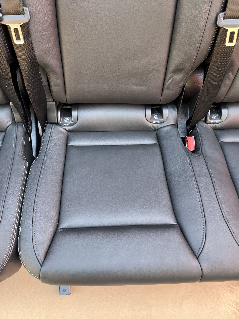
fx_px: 239
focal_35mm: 26
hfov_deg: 53.1
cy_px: 160
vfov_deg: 67.3
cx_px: 120
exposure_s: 1/121
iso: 125
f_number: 1.6
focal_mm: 5.1
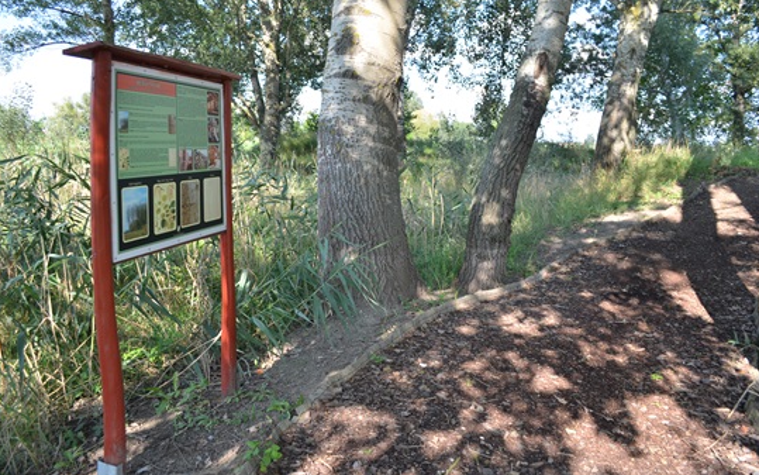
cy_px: 233
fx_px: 579
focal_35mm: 28
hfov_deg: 66.5
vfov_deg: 44.5
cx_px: 380
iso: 125
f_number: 5
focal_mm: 18
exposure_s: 1/160
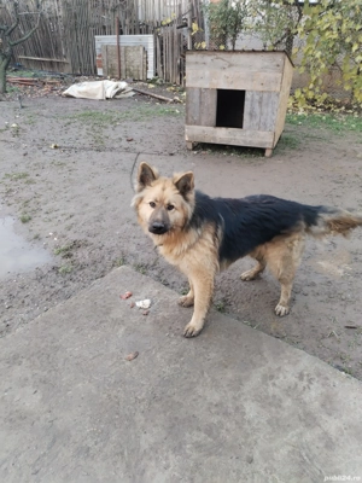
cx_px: 181
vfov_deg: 61.7
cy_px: 242
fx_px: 404
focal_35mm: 29
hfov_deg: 48.2
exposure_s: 1/60
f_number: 1.8
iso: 588
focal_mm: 4.75
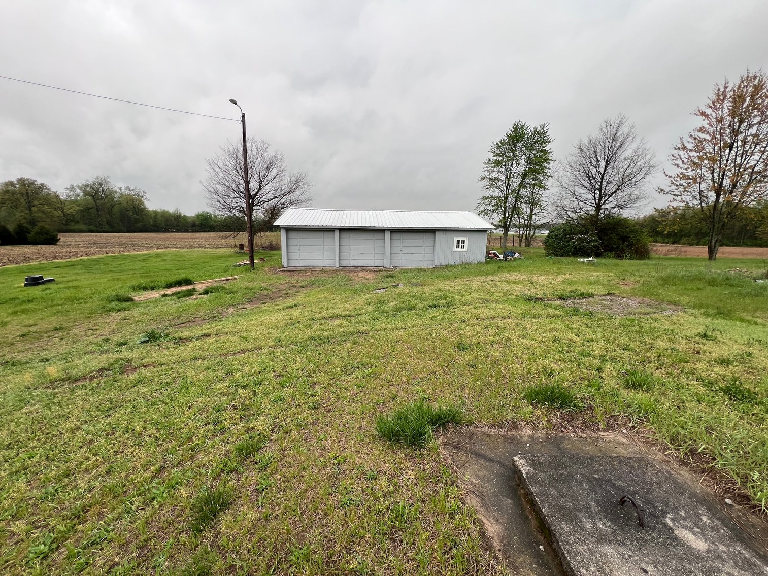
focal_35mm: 13
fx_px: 288
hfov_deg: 106.2
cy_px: 288
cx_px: 384
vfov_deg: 89.9
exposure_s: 1/99
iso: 40
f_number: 1.8
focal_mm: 1.57
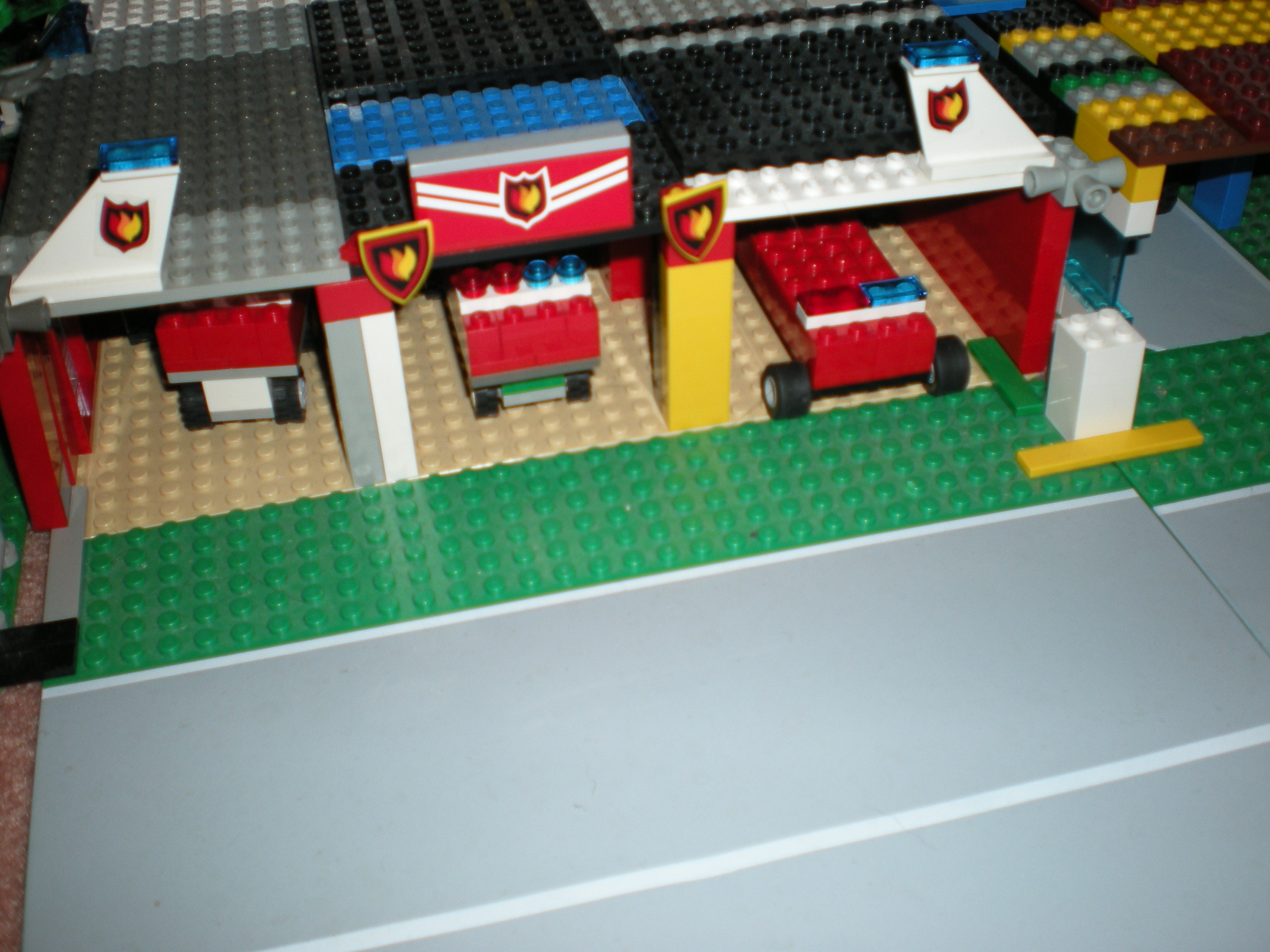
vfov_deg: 37.7
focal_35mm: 38
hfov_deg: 49.0
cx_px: 635
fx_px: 1394
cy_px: 476
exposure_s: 1/60
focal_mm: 6.3
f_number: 3.1
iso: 64
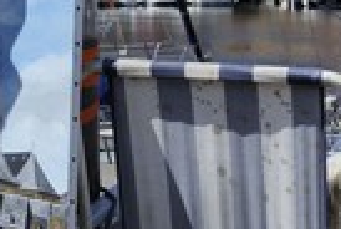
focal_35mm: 153
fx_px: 1452
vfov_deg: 9.0
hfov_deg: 12.9
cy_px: 105
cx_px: 463
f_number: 13
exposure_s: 1/250
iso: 200
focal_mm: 50
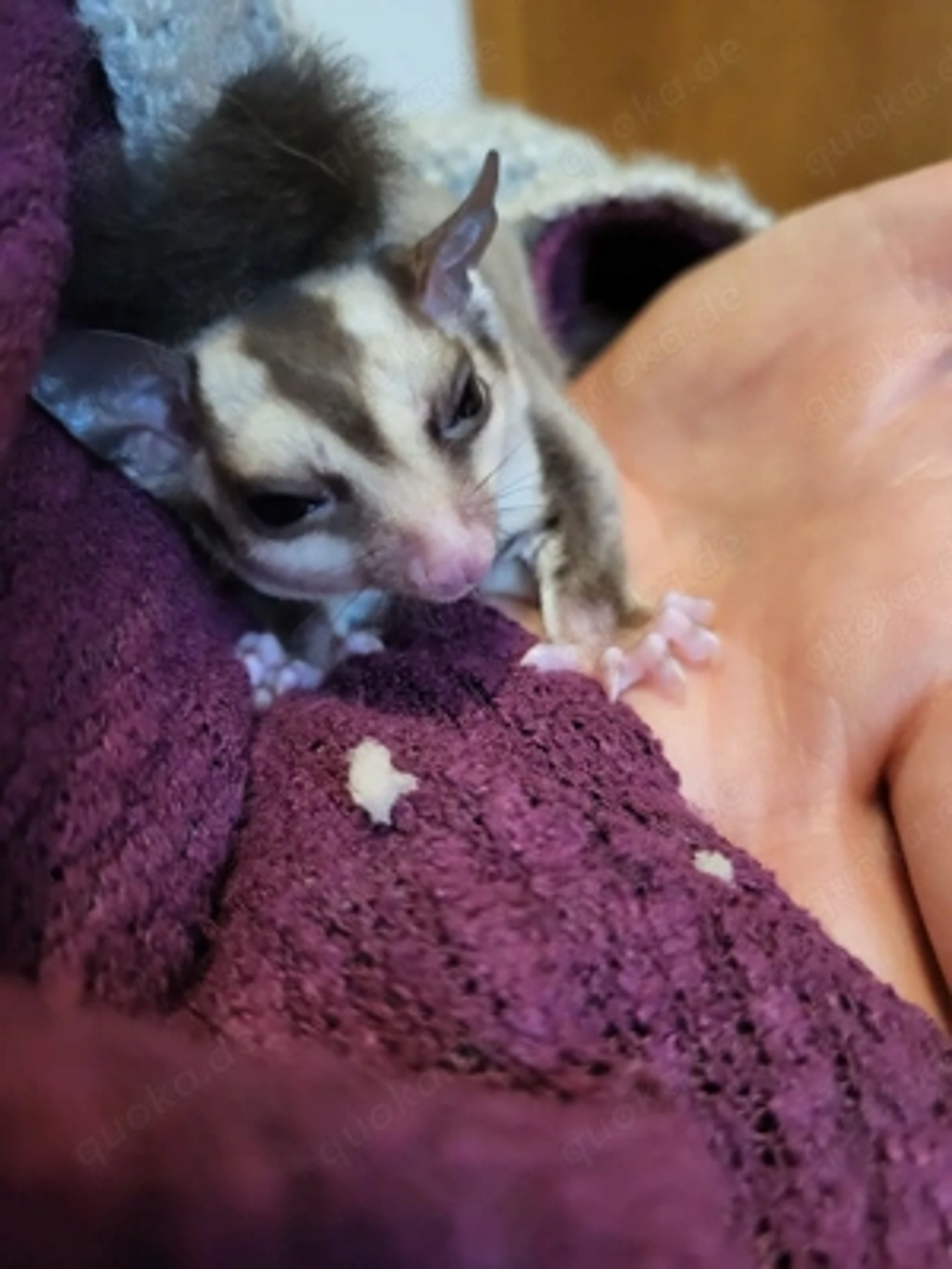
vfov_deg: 67.3
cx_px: 476
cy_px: 634
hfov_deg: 53.1
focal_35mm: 26
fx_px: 953
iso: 800
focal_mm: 5.4
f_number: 1.8
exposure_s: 1/25.1
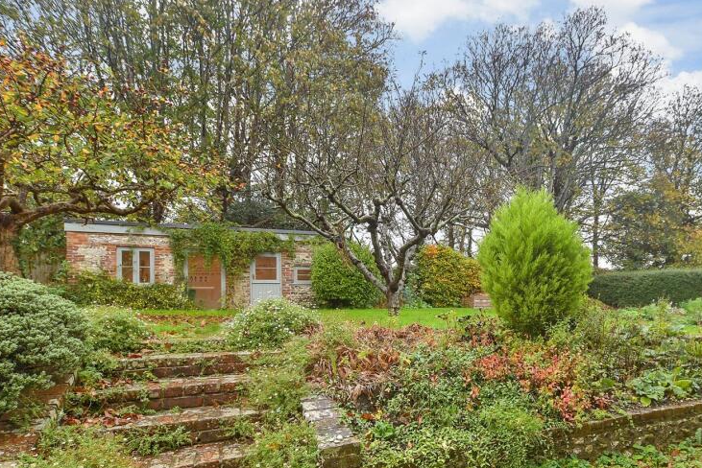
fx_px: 410
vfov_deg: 58.7
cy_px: 296
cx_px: 449
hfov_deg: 79.3
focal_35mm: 21
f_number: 8
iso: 160
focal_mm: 10
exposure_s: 1/15
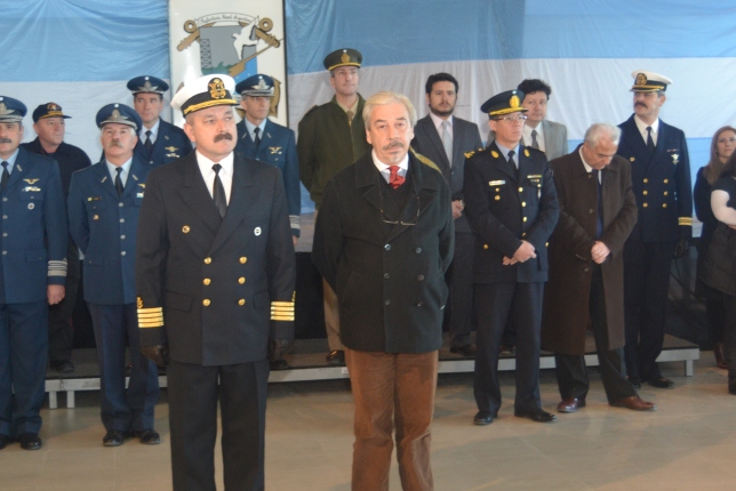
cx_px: 305
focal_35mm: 62
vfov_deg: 21.9
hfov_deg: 32.3
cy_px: 227
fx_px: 1268
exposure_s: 1/60
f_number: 2.8
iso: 640
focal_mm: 26
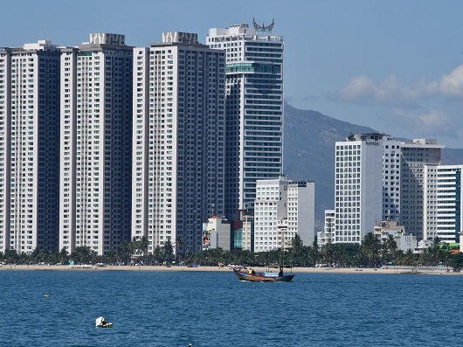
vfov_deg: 6.1
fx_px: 3275
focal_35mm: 245
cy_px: 174
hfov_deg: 8.1
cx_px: 205
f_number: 22
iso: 1000
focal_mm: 150
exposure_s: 1/800
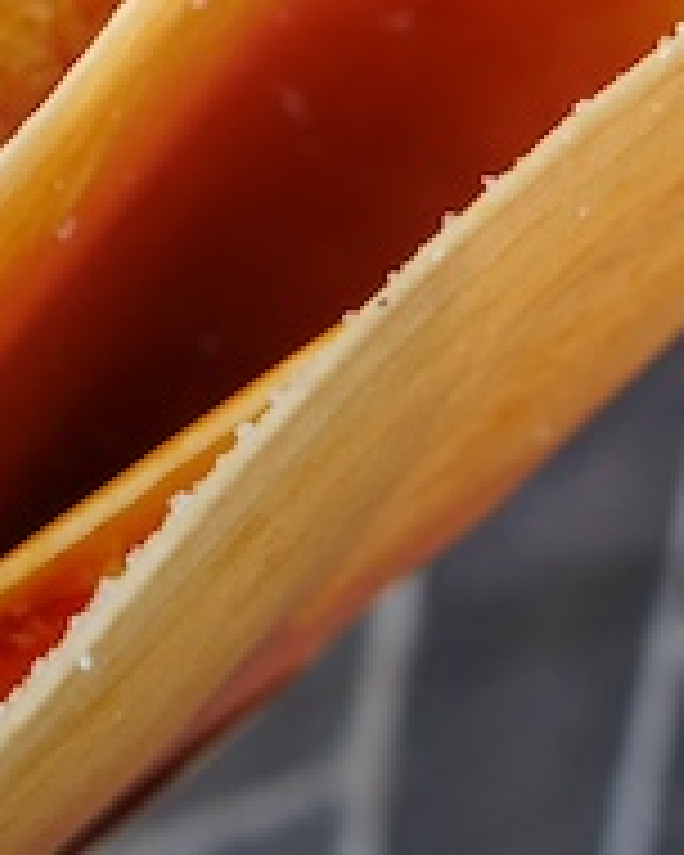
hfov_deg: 9.2
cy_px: 94
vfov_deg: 11.7
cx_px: -288
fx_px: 4150
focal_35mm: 164
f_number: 4.5
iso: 200
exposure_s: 1/125
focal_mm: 16
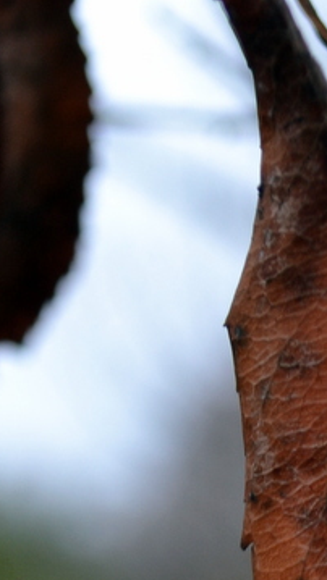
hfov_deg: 11.3
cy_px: 525
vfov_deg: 20.0
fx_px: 1618
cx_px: 407
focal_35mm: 105
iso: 400
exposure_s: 1/60
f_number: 4.5
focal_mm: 30
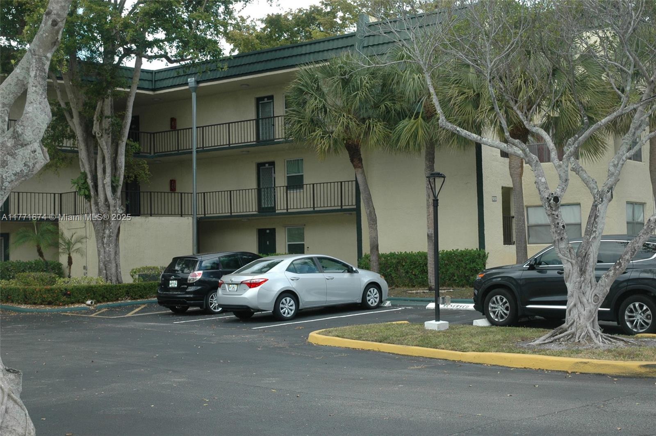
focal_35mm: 52
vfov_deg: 25.7
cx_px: 328
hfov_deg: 37.9
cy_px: 218
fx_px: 955
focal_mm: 35
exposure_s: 1/320
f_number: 9
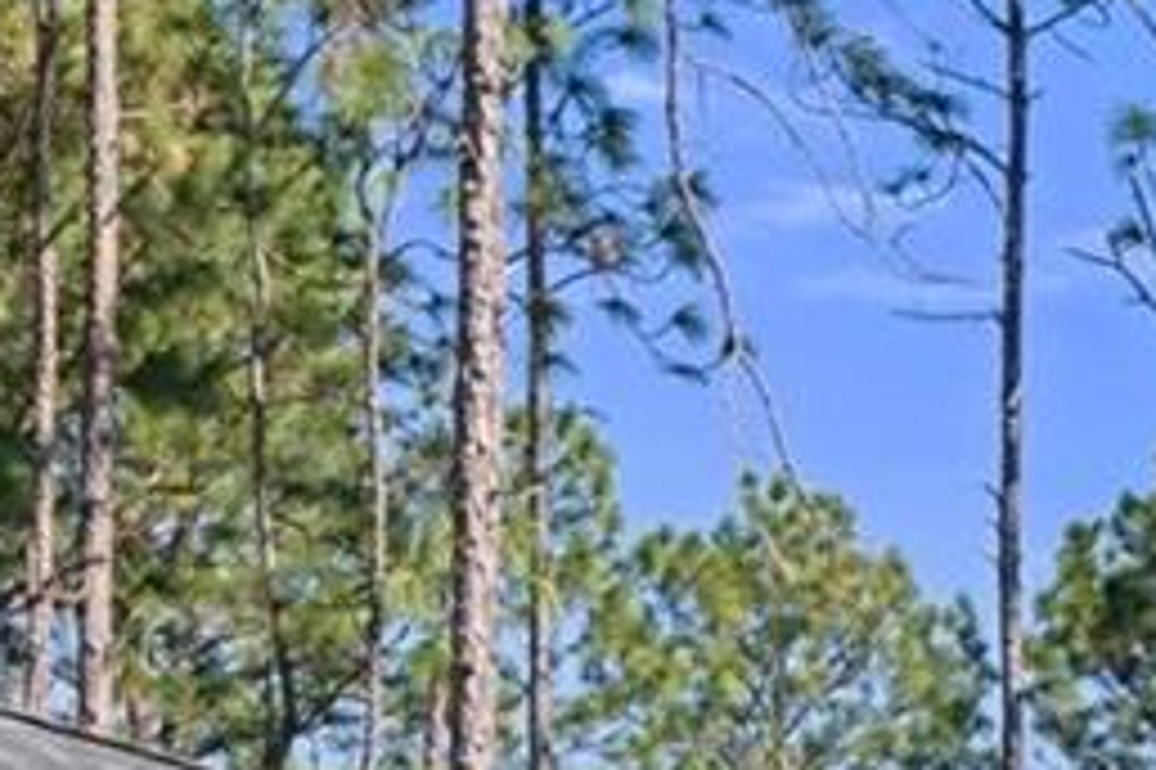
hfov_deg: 13.0
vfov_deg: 8.8
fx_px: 4496
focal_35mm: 140
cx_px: 2209
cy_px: 1923
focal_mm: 15
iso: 320
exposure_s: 1/160
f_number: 8
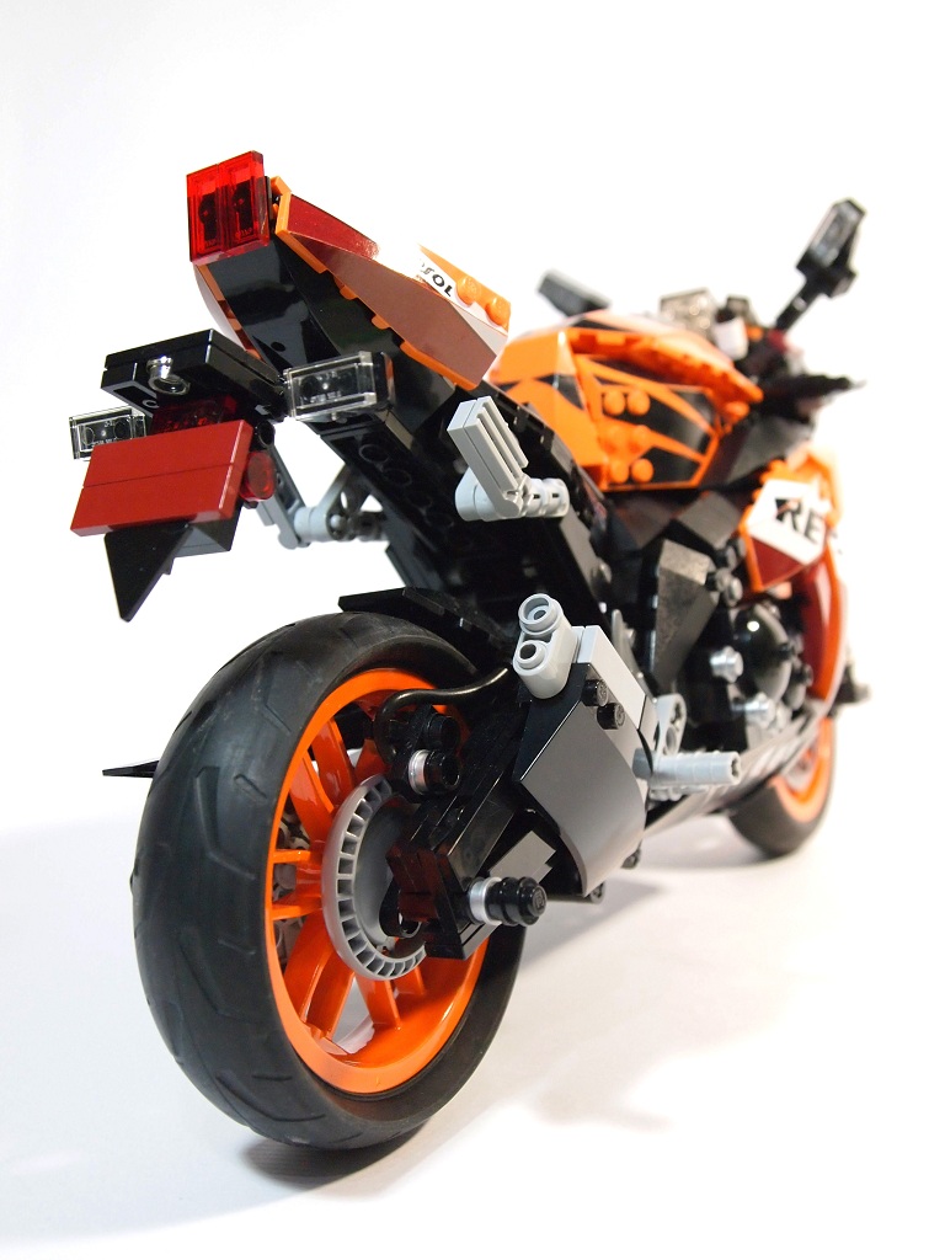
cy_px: 630
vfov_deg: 46.8
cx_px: 472
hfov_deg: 36.0
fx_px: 1456
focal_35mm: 40
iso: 1600
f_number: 4.1
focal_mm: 20
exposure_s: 1/60
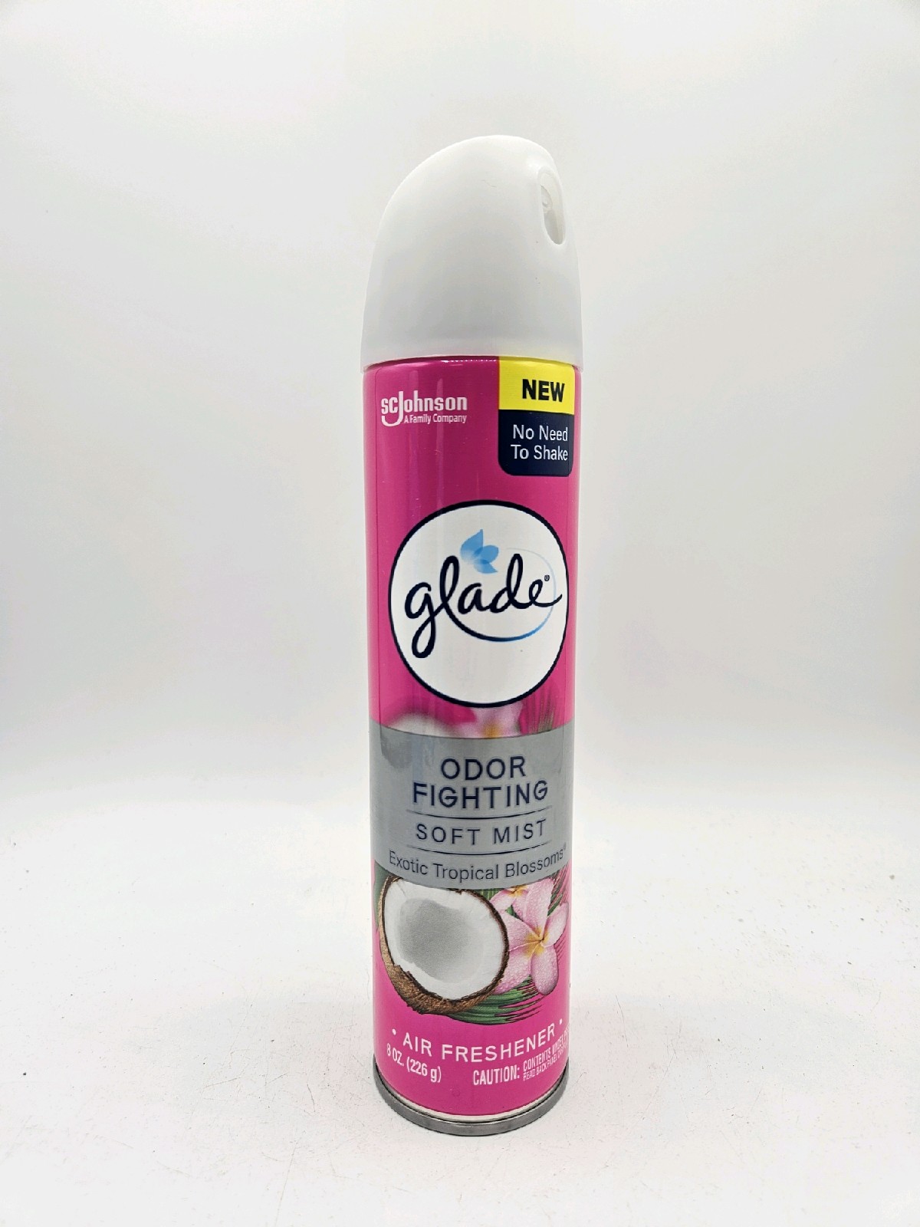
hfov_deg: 58.9
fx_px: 815
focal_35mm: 23
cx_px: 460
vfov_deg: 73.9
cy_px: 614
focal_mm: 5.4
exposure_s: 1/500
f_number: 1.8
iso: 25
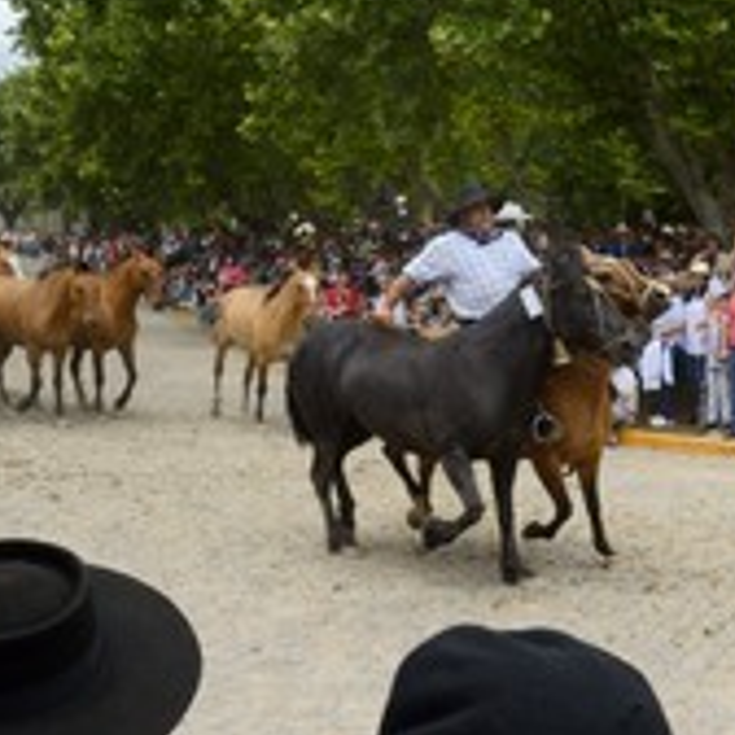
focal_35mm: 51
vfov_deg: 33.1
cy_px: 481
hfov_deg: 32.9
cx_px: 521
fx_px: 1225
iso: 400
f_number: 16
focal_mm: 24
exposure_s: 1/200
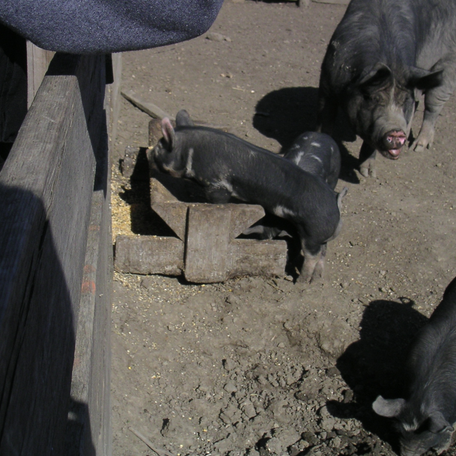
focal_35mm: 55
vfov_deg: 31.1
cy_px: 203
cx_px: 203
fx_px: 820
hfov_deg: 31.1
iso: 50
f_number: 6.7
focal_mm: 6
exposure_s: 1/180
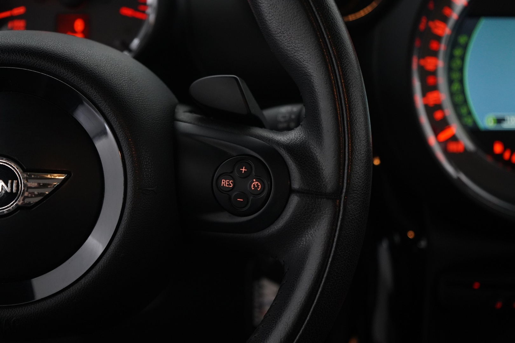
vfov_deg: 22.6
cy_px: 172
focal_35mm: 60
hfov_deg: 33.4
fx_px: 858
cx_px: 258
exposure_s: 1/60
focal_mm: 60
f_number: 5
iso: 4000
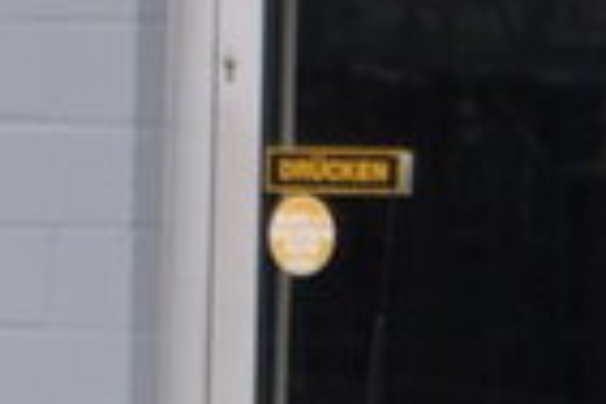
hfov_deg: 4.2
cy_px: 1120
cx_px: 585
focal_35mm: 485
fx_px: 8164
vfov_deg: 2.8
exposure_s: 1/75
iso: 200
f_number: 4
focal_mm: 44.4
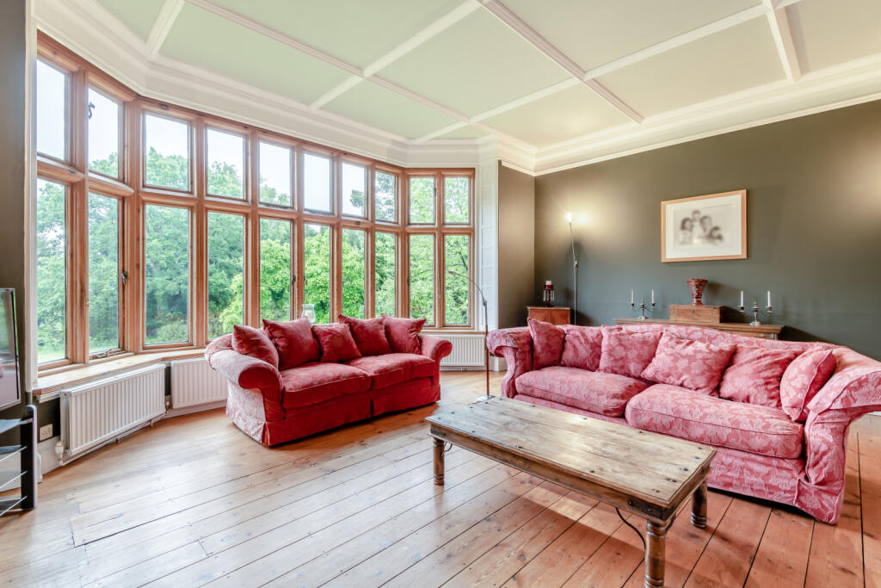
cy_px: 294
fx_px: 392
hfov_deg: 96.7
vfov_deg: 73.8
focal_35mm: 16
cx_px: 440
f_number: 8
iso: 100
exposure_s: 1/50
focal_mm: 16
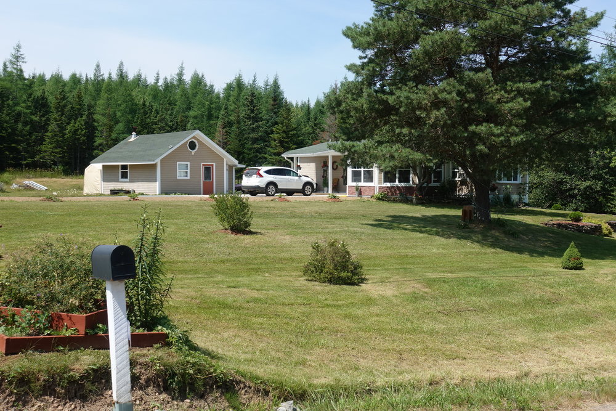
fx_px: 753
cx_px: 308
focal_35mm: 44
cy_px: 206
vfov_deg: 30.5
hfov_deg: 44.5
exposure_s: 1/400
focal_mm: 16.17
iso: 125
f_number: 5.6
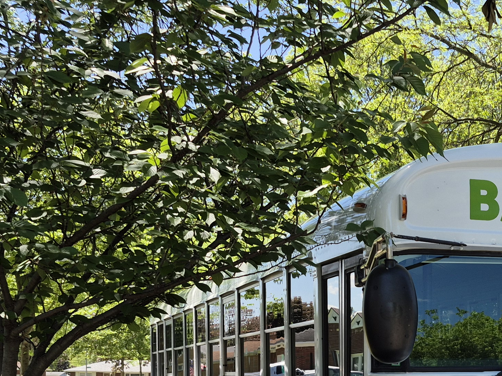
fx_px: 914
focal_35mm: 63
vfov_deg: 22.3
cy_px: 383
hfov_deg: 29.5
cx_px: 445
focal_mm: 5.4
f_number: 1.8
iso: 25
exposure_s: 1/648
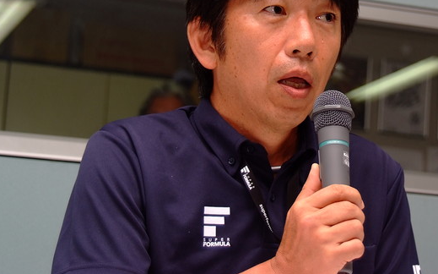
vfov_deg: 10.6
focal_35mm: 123
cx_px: 300
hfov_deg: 16.9
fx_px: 1468
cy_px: 73
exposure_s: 1/250
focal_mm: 58
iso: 400
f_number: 4.8
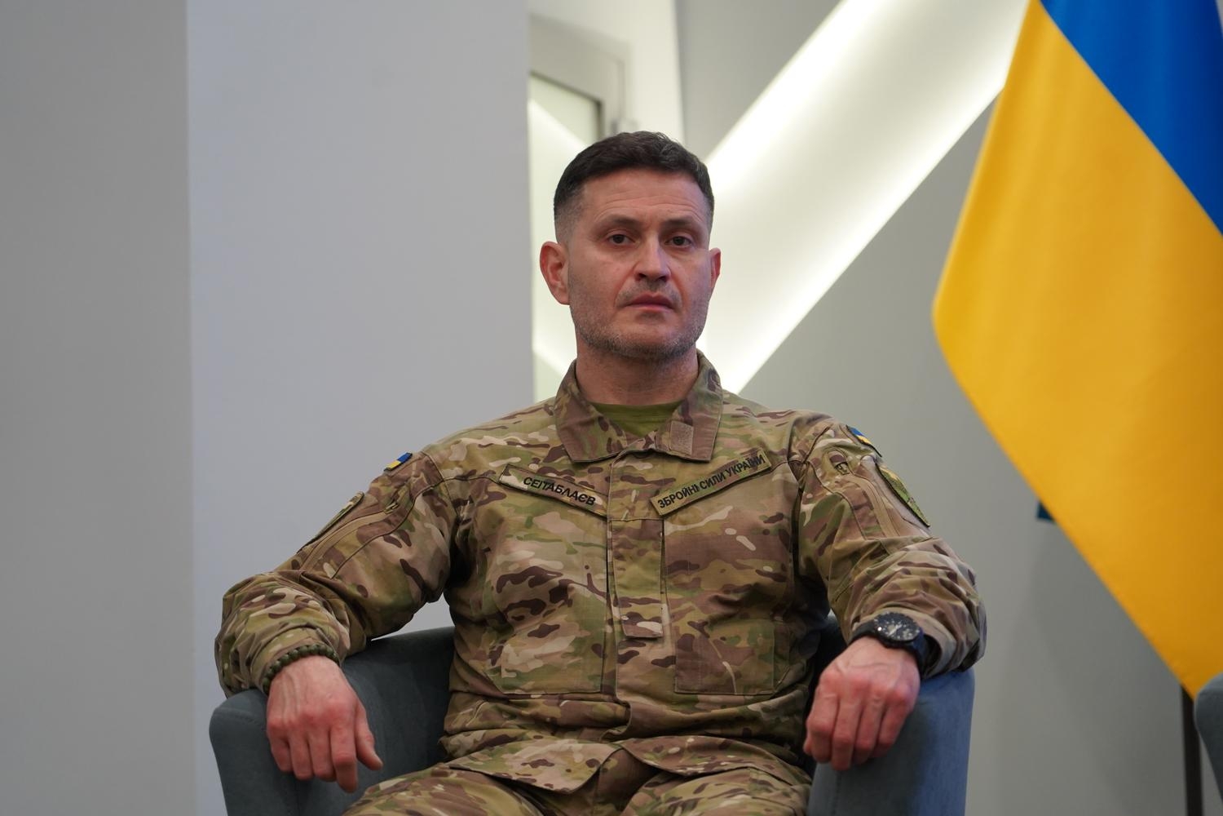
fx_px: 3567
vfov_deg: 13.0
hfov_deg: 19.5
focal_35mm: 105
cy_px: 408
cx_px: 612
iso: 2000
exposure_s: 1/160
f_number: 4
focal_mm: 105
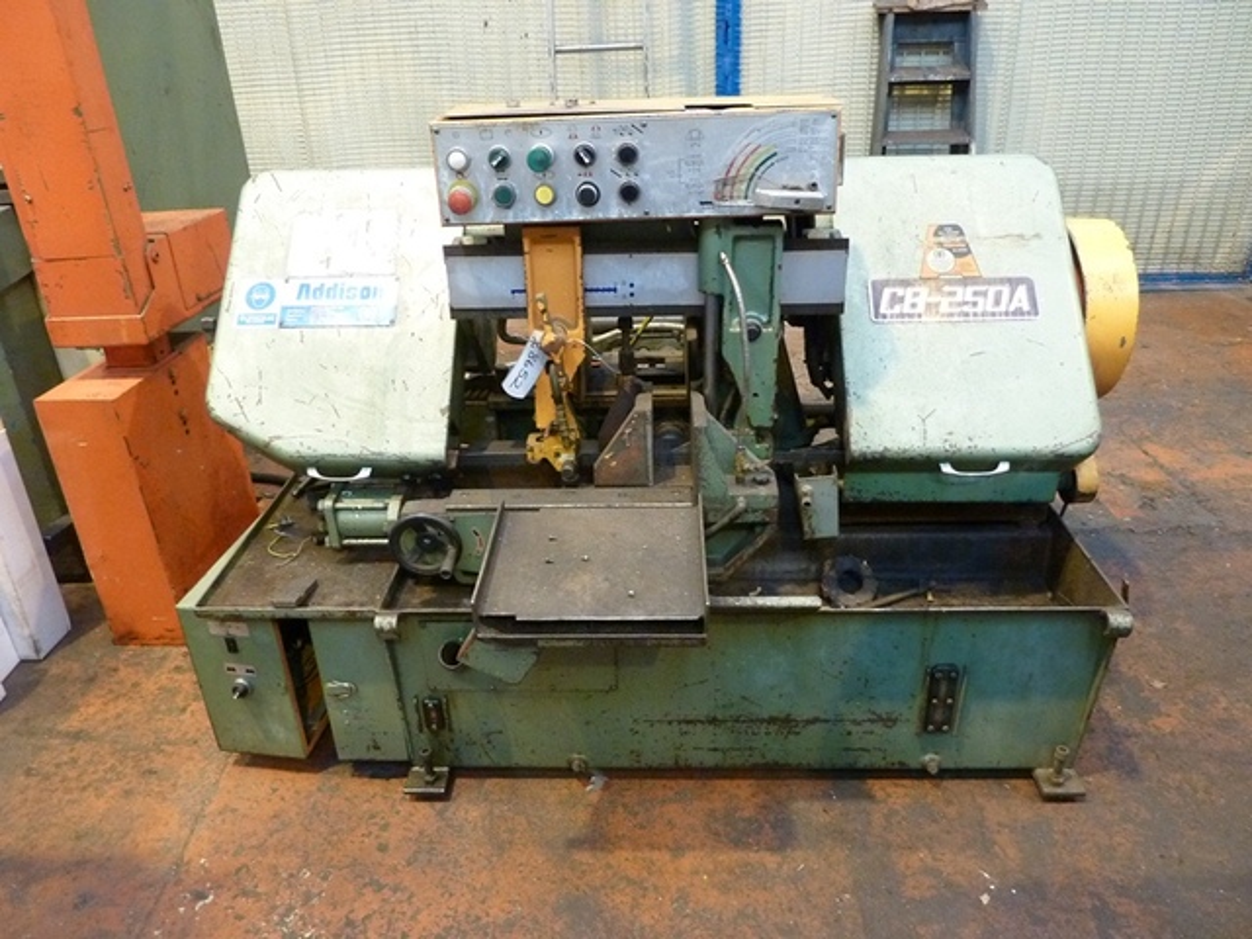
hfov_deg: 69.4
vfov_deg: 54.9
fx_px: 904
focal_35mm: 25
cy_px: 470
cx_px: 626
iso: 400
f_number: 3.3
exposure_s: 1/10
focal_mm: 4.1
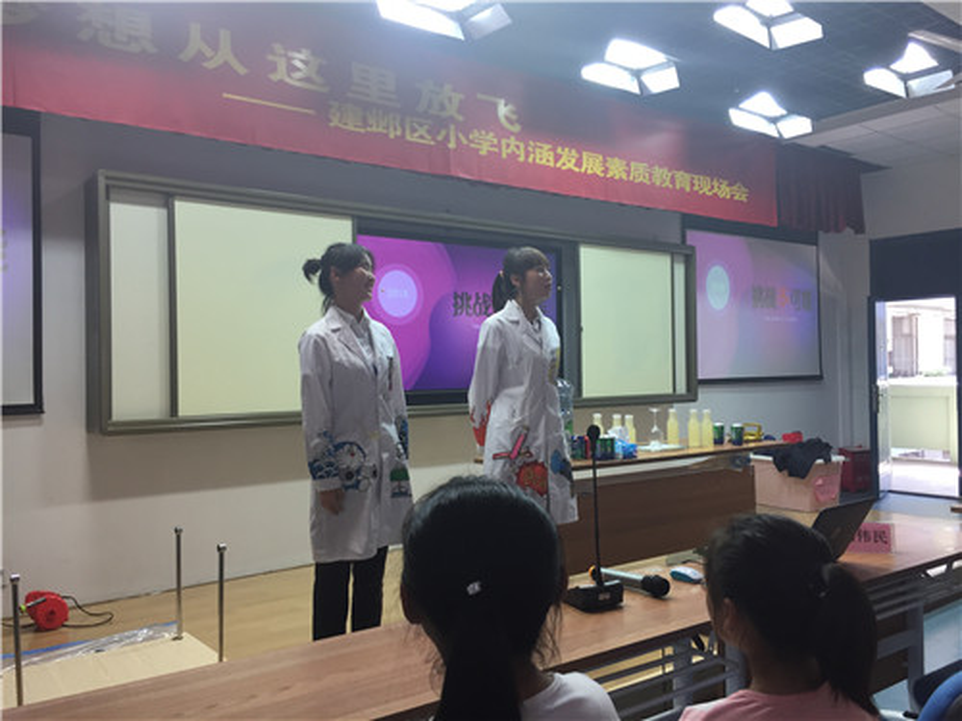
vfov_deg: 48.2
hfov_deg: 61.7
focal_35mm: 29
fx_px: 806
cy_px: 360
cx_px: 481
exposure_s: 1/33
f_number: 2.2
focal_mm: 4.15
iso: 32
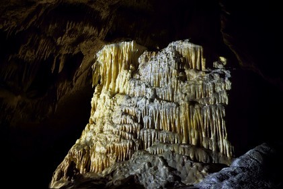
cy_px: 94
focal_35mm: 30
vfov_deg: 43.5
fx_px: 236
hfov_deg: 62.0
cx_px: 142
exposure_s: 1/30
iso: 1600
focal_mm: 30
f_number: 5.6
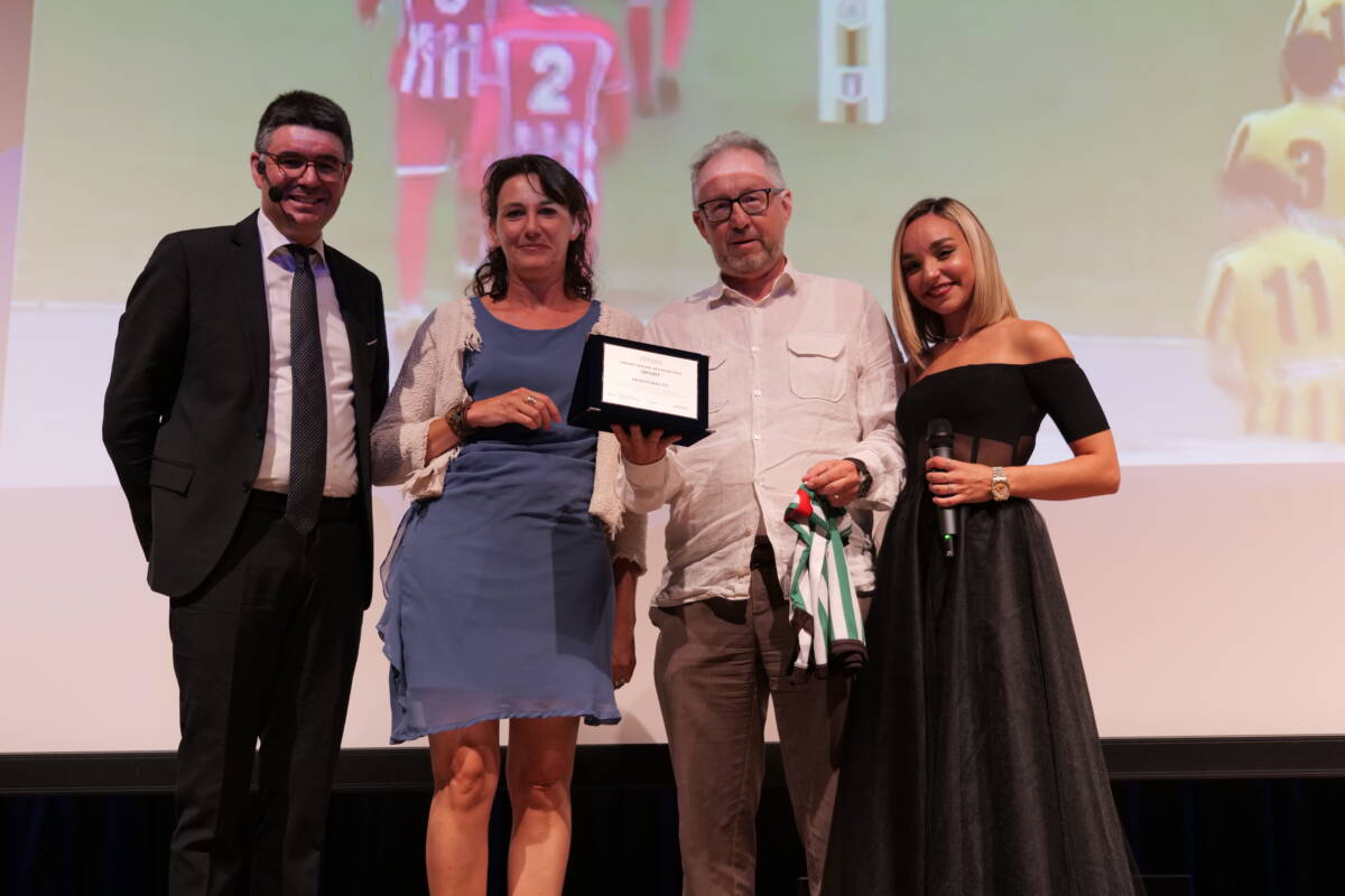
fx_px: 2241
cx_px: 672
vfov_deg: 22.6
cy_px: 448
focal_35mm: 60
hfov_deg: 33.4
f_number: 4
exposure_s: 1/60
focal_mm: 60
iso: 2500
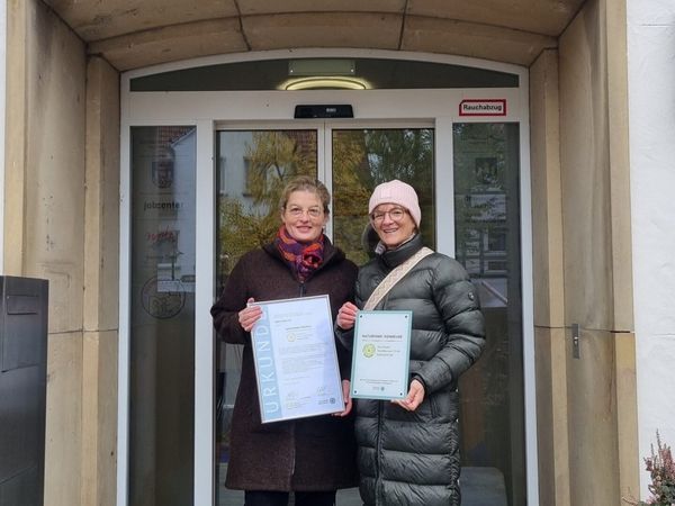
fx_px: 507
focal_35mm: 26
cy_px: 253
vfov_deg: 53.1
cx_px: 338
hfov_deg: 67.3
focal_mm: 5.4
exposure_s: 1/375
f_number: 1.8
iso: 50
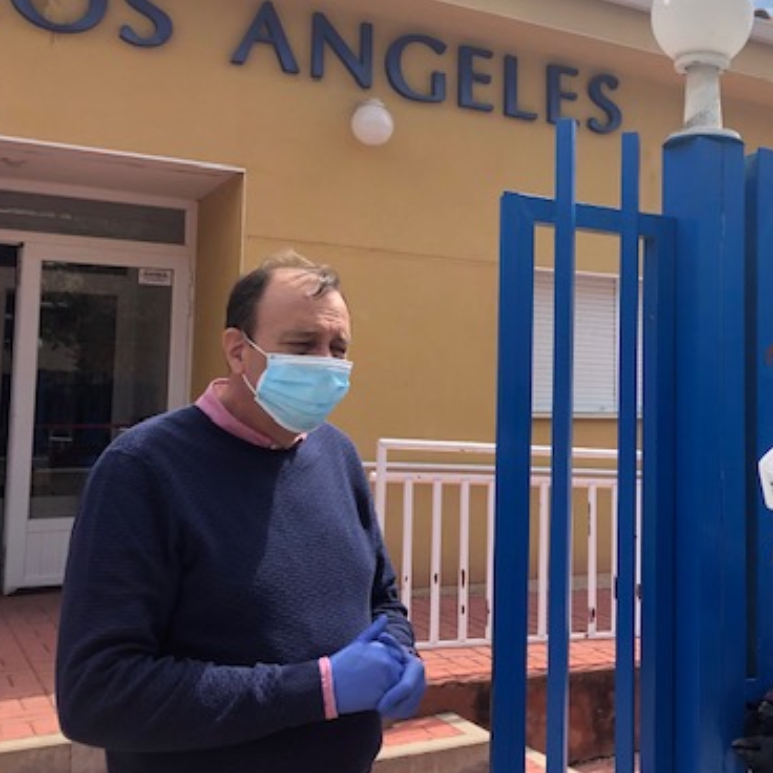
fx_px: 1086
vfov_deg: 39.1
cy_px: 336
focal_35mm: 43
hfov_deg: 37.4
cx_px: 643
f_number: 1.8
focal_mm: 3.99
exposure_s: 1/1779
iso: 20
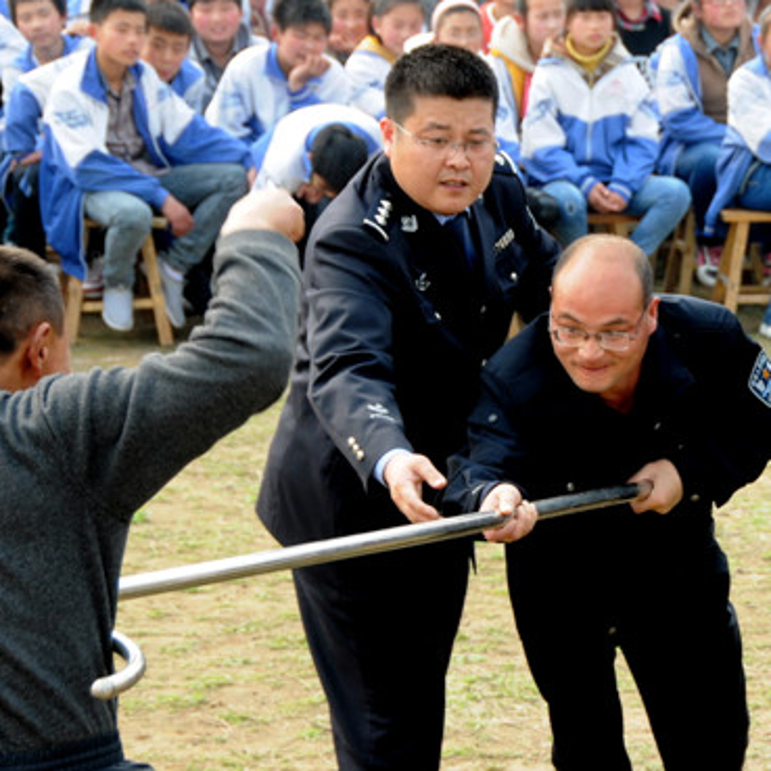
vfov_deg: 9.1
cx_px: 771
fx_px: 4863
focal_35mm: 193
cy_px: 386
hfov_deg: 9.0
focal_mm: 70
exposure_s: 1/125
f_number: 5.6
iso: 200
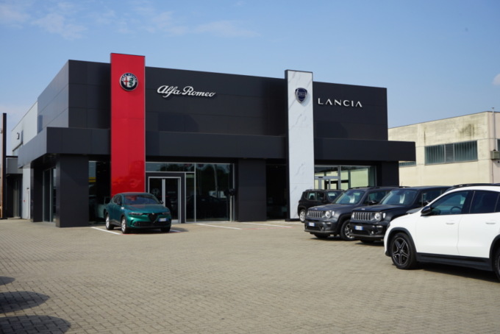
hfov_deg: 46.4
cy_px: 167
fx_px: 584
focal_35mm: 42
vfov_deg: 31.9
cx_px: 250
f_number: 11
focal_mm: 42
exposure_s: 1/160
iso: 100
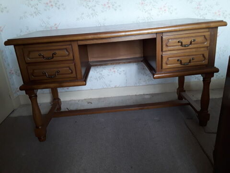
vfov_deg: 51.4
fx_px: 179
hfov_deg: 65.3
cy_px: 86
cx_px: 115
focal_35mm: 27
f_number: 1.9
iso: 64
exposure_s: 1/33
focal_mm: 2.91
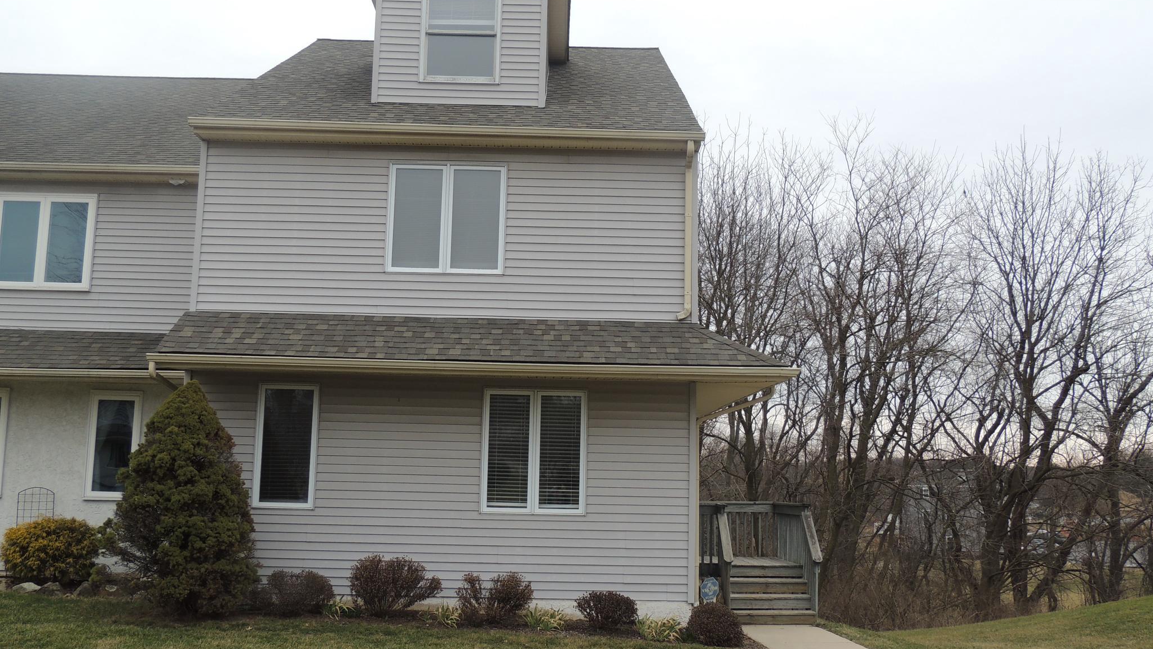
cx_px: 577
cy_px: 335
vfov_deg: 32.8
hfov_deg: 55.3
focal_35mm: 36
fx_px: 1101
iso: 100
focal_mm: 5.8
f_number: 3.2
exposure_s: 1/250
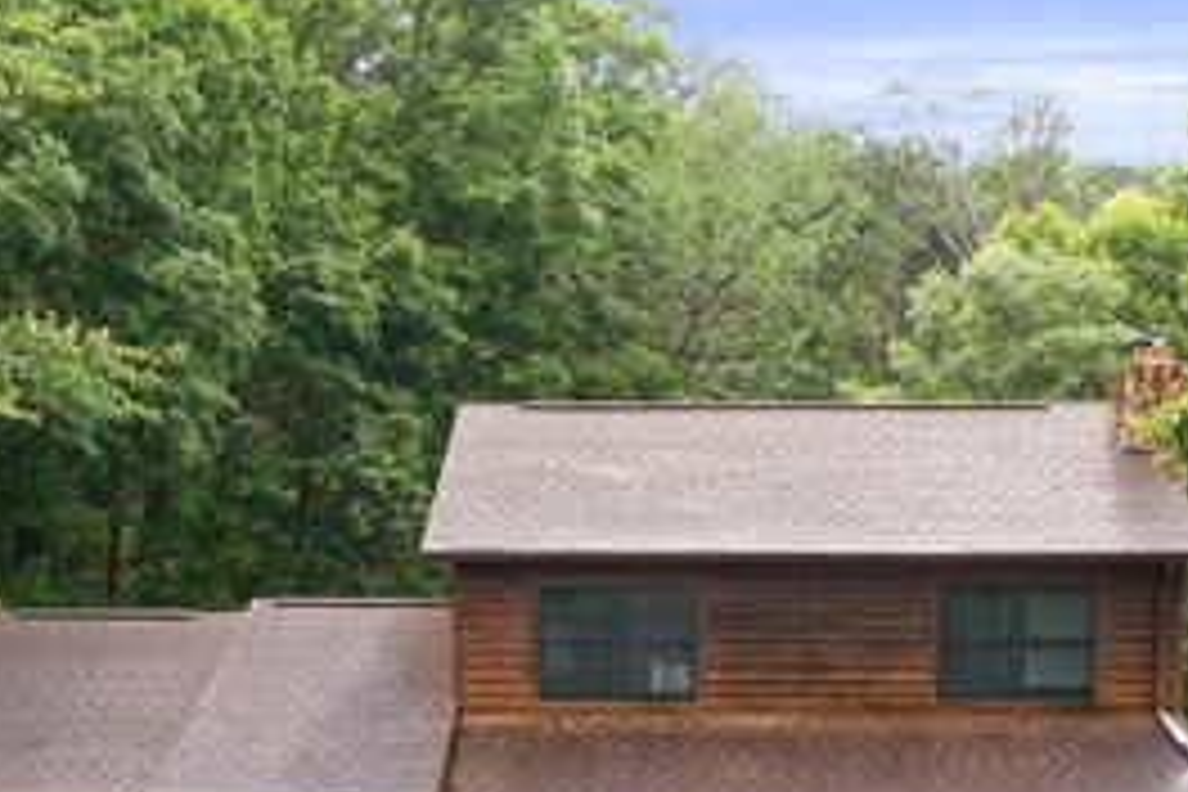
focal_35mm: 53
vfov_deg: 24.7
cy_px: 736
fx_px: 1749
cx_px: 657
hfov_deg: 37.5
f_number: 4.5
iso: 100
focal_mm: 10.26
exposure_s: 1/100
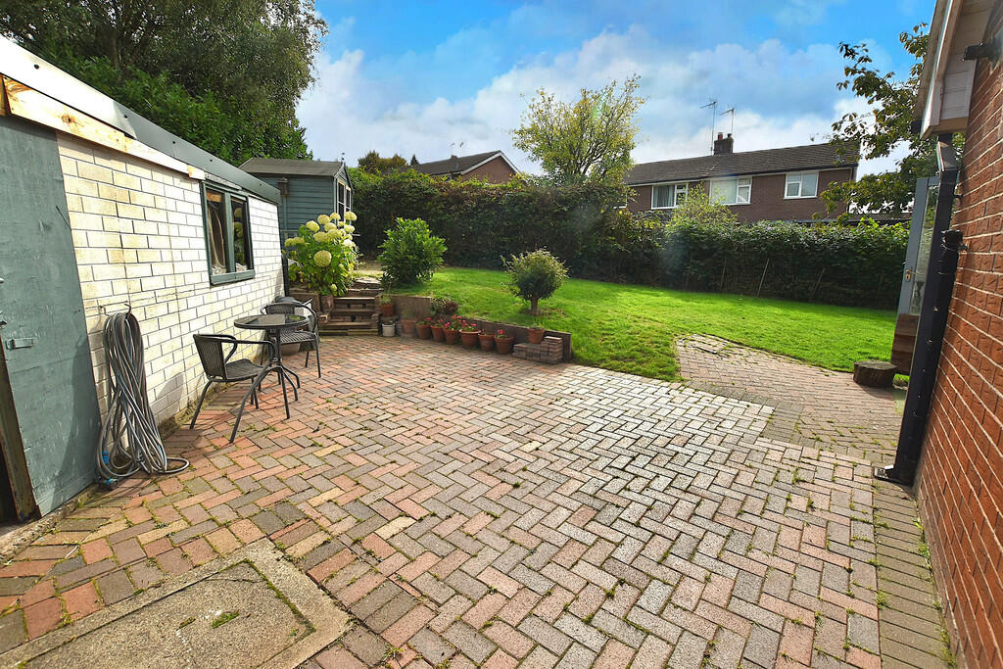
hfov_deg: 100.4
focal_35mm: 15
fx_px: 418
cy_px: 334
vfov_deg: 77.3
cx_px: 502
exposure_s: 1/250
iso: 100
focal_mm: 10
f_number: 8
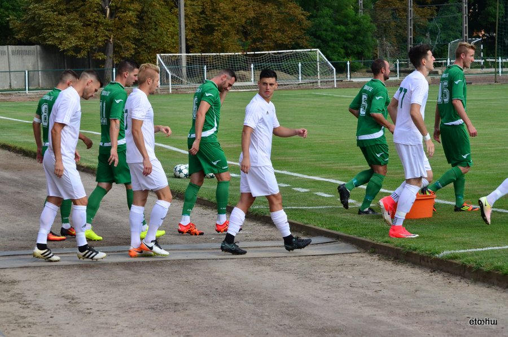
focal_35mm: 129
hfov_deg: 15.9
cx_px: 254
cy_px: 168
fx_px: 1816
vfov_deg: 10.6
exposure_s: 1/1000
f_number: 8
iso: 640
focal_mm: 86
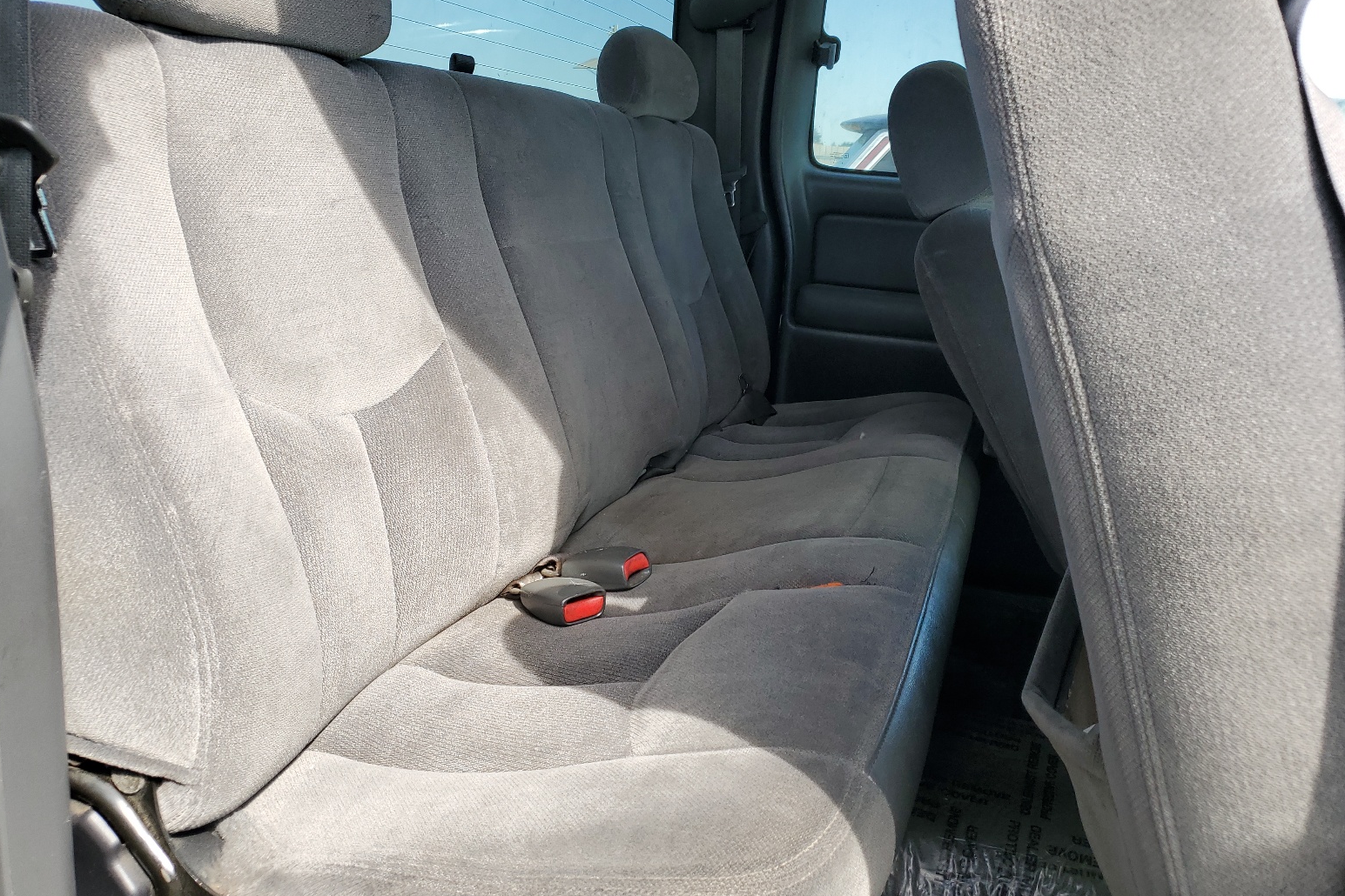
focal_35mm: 28
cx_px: 692
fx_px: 1046
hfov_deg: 65.5
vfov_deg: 46.3
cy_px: 401
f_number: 1.5
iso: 50
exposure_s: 1/323
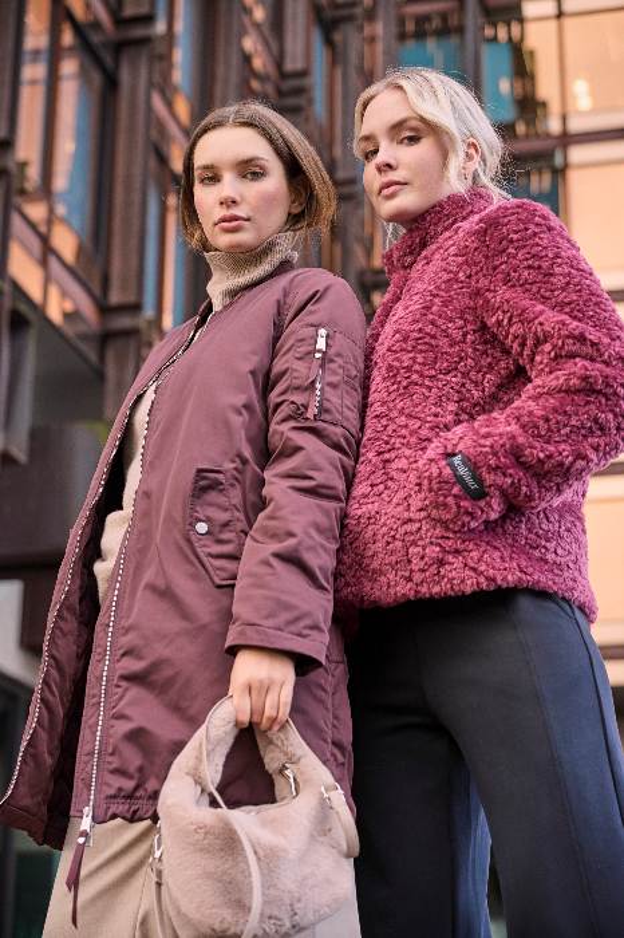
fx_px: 1666
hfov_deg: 21.2
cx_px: 312
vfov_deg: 31.4
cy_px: 469
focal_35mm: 64
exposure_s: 1/200
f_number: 4
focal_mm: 64
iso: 500
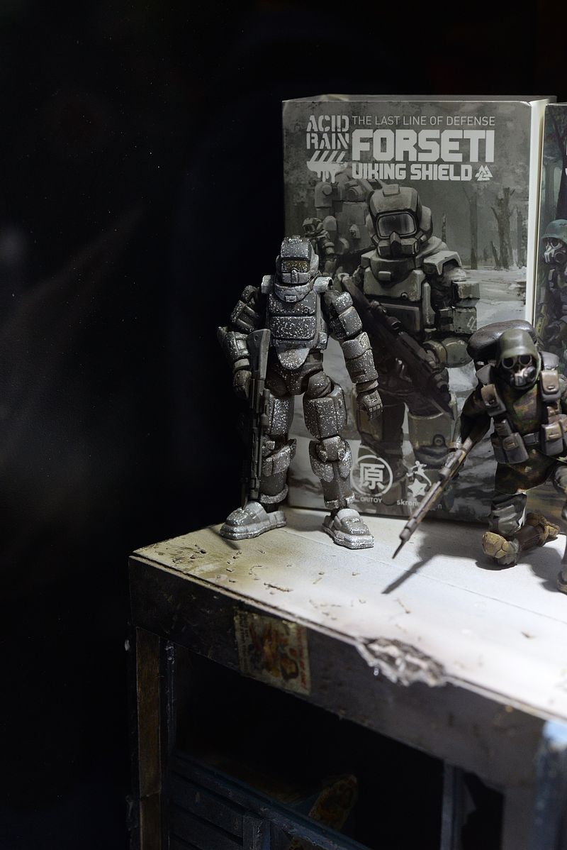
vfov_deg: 39.6
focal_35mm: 50
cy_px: 425
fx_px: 1180
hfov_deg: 27.0
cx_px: 284
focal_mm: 50
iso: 2000
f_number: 5.6
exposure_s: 1/100
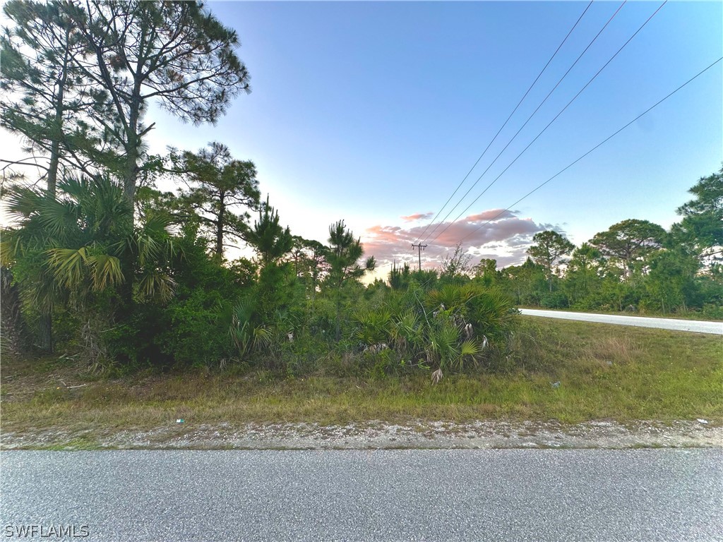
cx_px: 362
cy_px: 271
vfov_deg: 85.7
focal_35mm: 14
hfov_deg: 102.1
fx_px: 292
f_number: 2.2
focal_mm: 2.22
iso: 40
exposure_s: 1/146
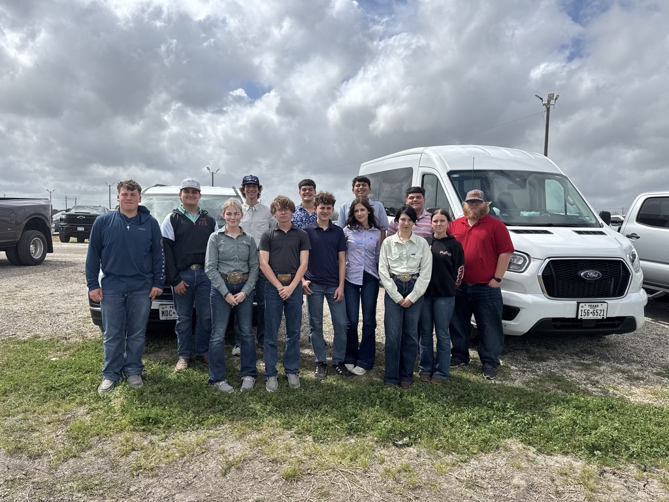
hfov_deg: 71.6
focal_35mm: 24
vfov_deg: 56.8
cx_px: 334
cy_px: 251
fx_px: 464
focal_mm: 6.76
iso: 80
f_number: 1.78
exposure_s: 1/7937
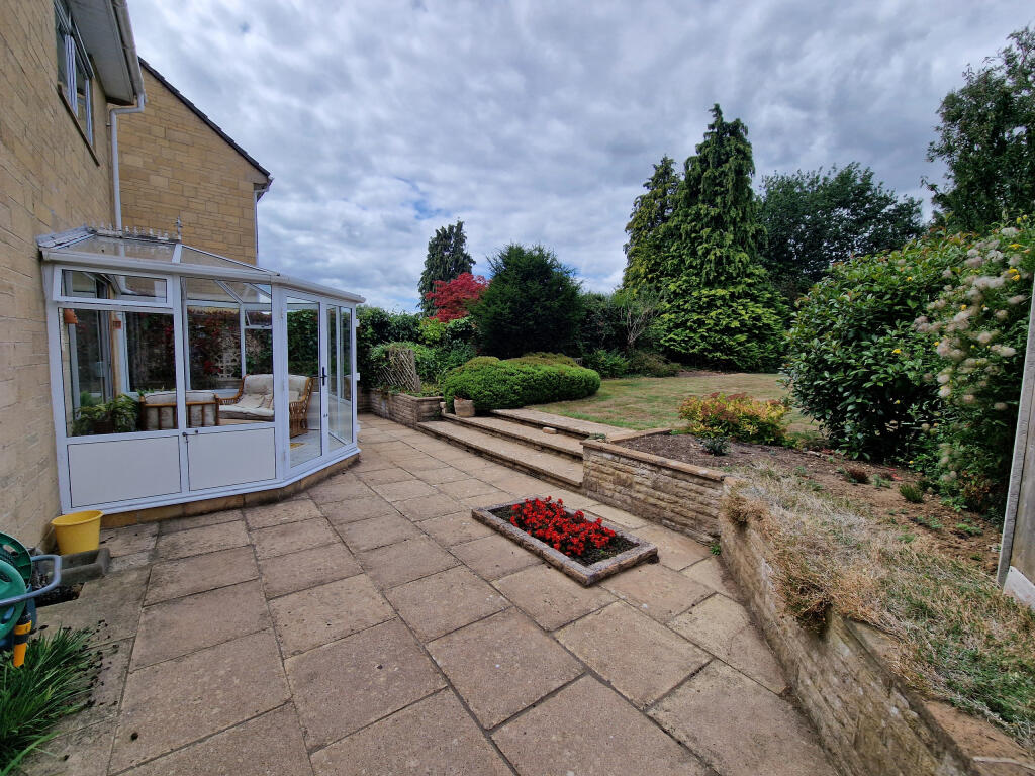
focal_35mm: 13
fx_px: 389
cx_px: 518
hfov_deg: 106.2
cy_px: 388
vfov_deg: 89.9
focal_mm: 2.2
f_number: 2.2
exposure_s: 1/2320
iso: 50
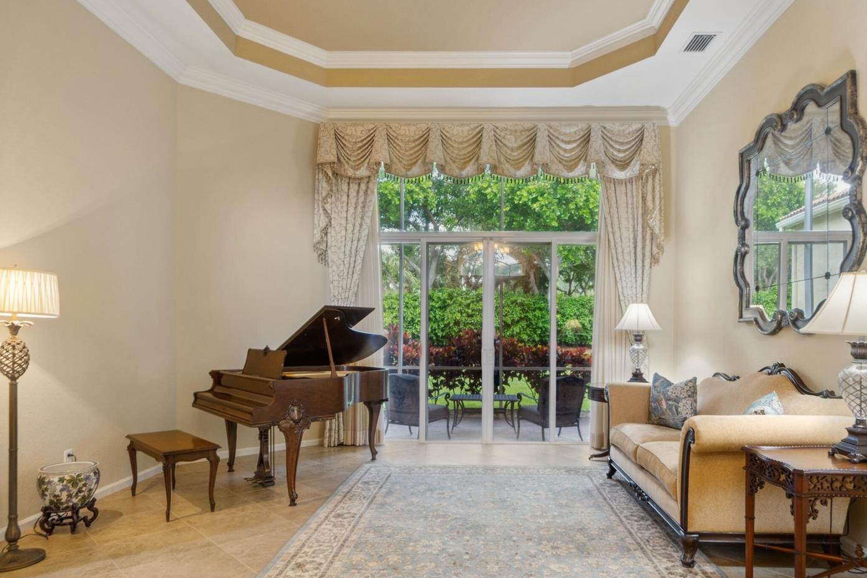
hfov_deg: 78.3
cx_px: 478
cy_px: 352
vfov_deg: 56.7
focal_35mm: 22
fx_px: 530
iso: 100
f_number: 6.3
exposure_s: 1/1.67
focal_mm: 10
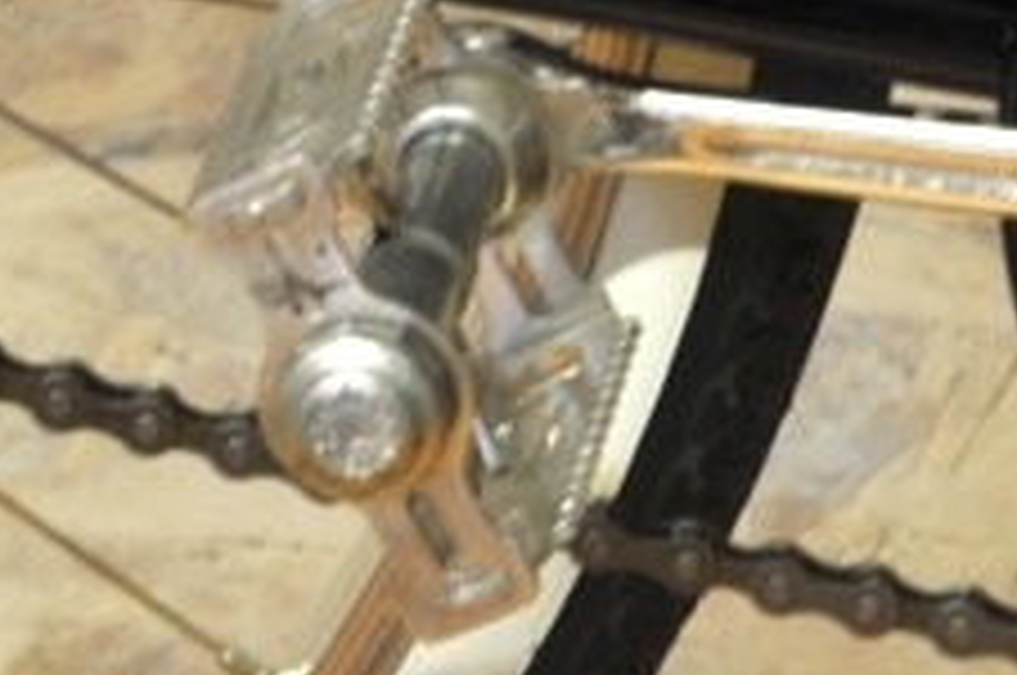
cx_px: -22
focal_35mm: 558
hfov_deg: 3.7
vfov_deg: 2.5
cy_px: -234
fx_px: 15741
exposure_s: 1/2.5
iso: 800
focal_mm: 105
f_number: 11
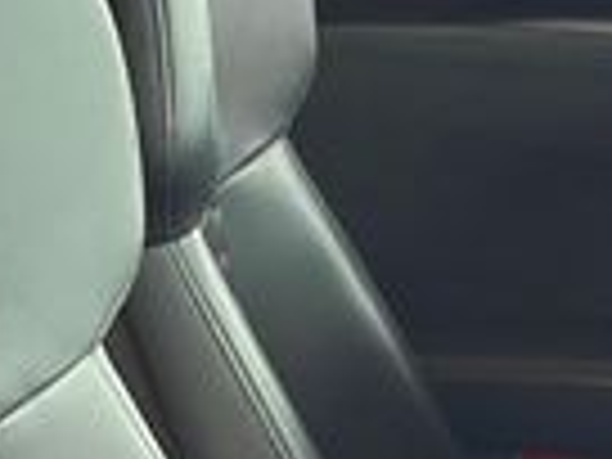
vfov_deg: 6.5
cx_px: 738
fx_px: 3996
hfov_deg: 8.7
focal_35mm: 226
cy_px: 644
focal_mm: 6.86
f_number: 1.78
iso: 400
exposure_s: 1/60
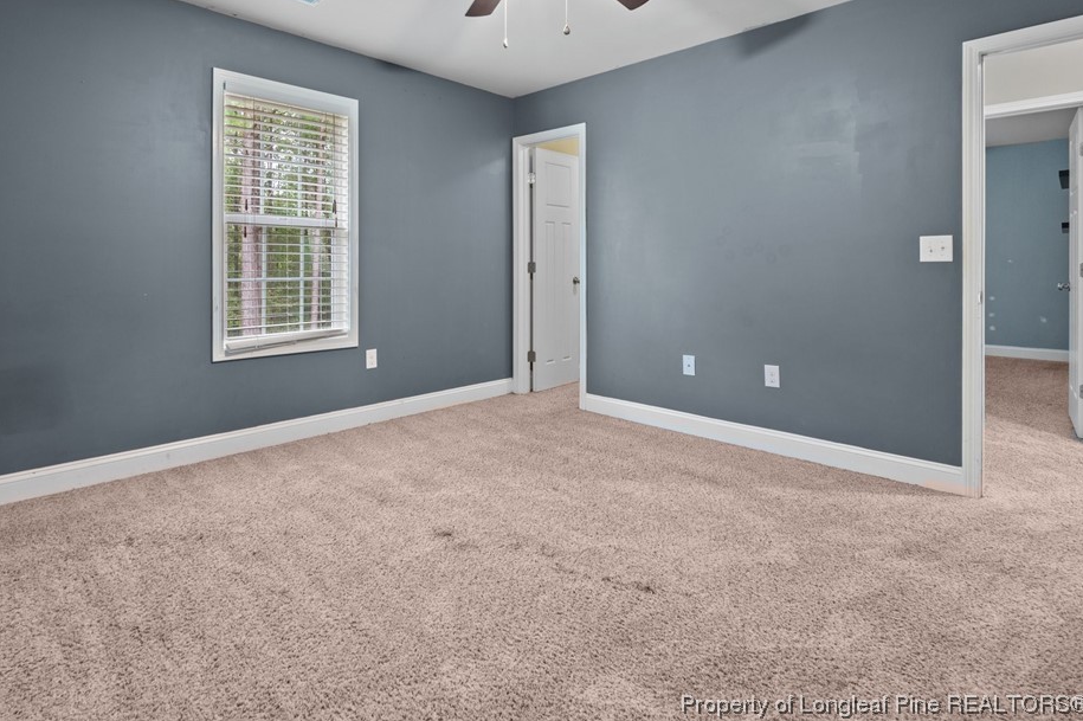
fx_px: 589
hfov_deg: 85.1
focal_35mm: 20
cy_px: 294
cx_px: 508
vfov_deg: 62.4
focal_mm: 16.5
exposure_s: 6
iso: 250
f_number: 8
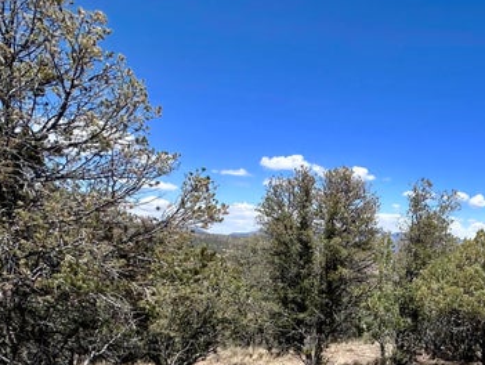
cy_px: 310
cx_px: 509
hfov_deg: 44.0
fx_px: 477
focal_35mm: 34
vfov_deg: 39.6
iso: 50
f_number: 2.2
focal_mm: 2.22
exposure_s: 1/2353
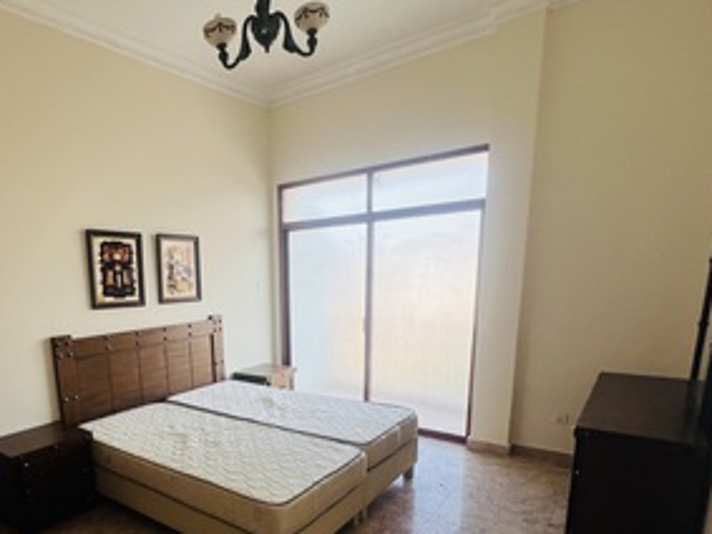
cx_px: 235
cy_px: 372
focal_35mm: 21
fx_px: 432
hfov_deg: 76.4
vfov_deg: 61.3
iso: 32
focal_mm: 1.57
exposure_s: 1/301
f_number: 1.8
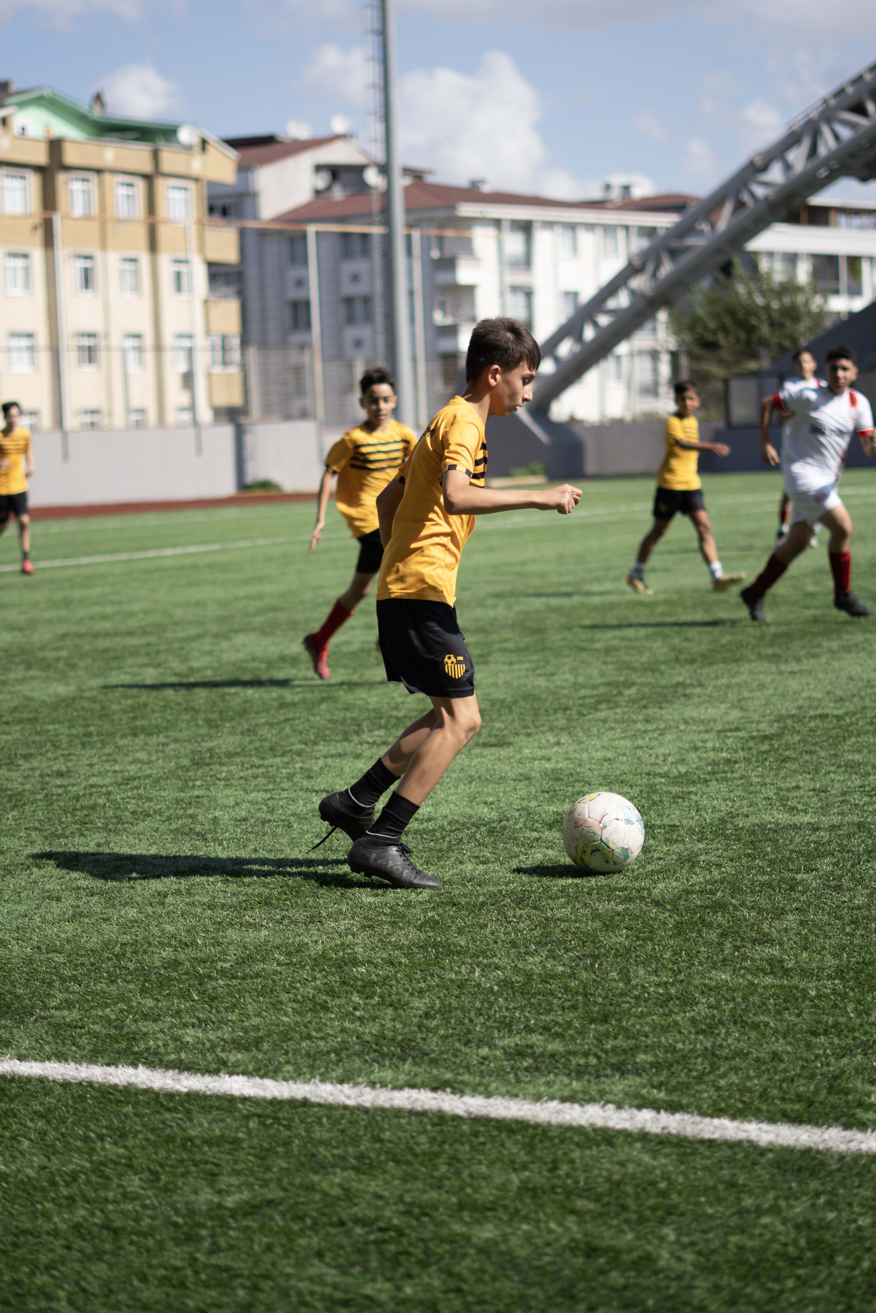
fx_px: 2737
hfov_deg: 18.2
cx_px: 438
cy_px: 656
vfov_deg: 27.0
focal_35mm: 75
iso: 125
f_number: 1.8
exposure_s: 1/5000
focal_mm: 50
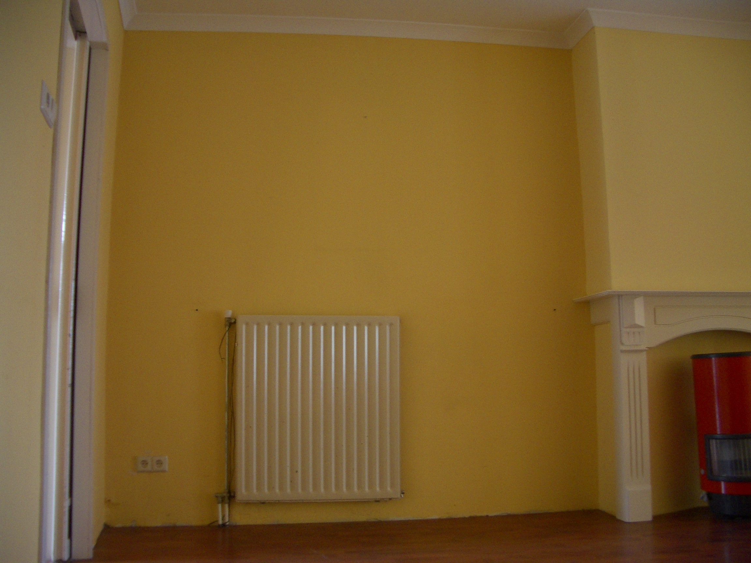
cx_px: 376
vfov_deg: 40.7
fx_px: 759
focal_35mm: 35
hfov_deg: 52.6
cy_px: 282
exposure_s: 1/25
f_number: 2.6
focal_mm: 5.8
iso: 100
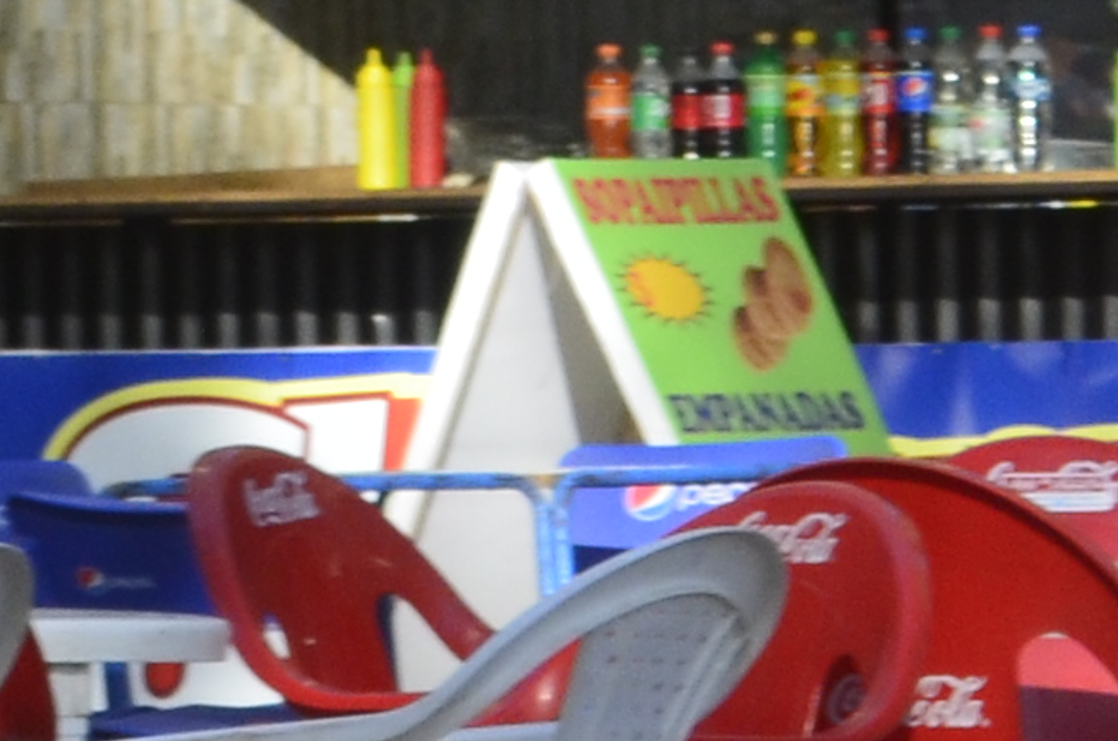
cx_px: 2056
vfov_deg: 2.7
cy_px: 724
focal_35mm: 499
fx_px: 15466
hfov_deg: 4.1
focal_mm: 44
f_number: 9
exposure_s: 1/160
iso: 400
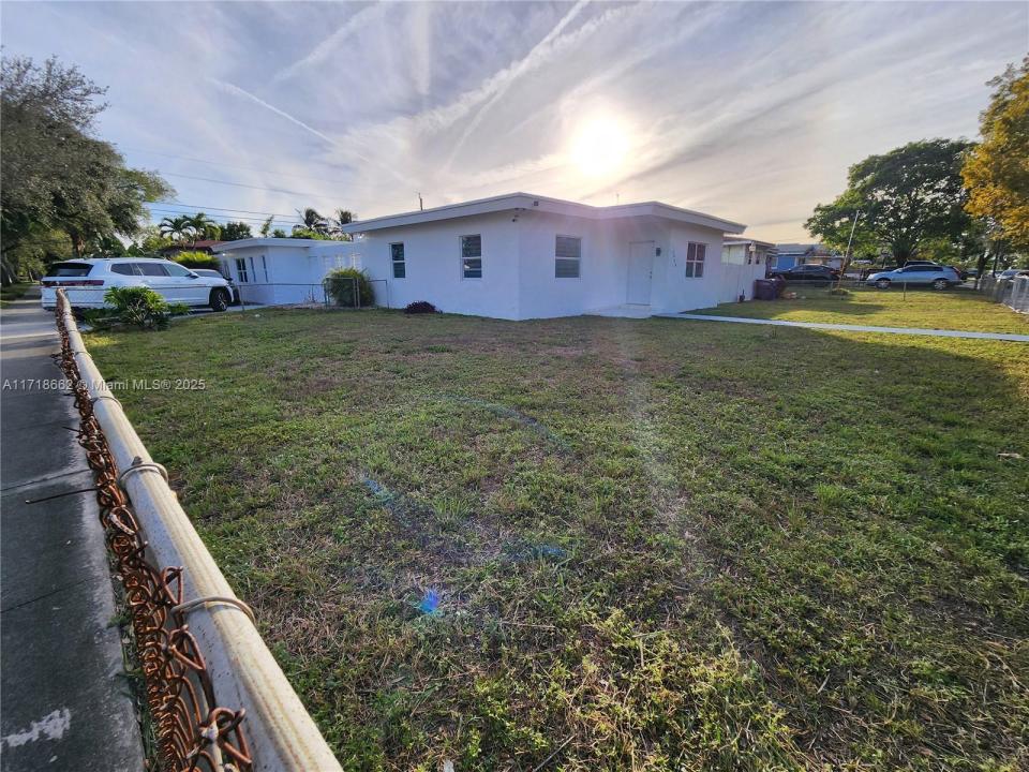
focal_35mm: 13
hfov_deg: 106.2
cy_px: 386
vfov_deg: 89.9
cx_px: 514
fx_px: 386
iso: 50
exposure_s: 1/1328
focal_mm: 2.2
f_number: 2.2
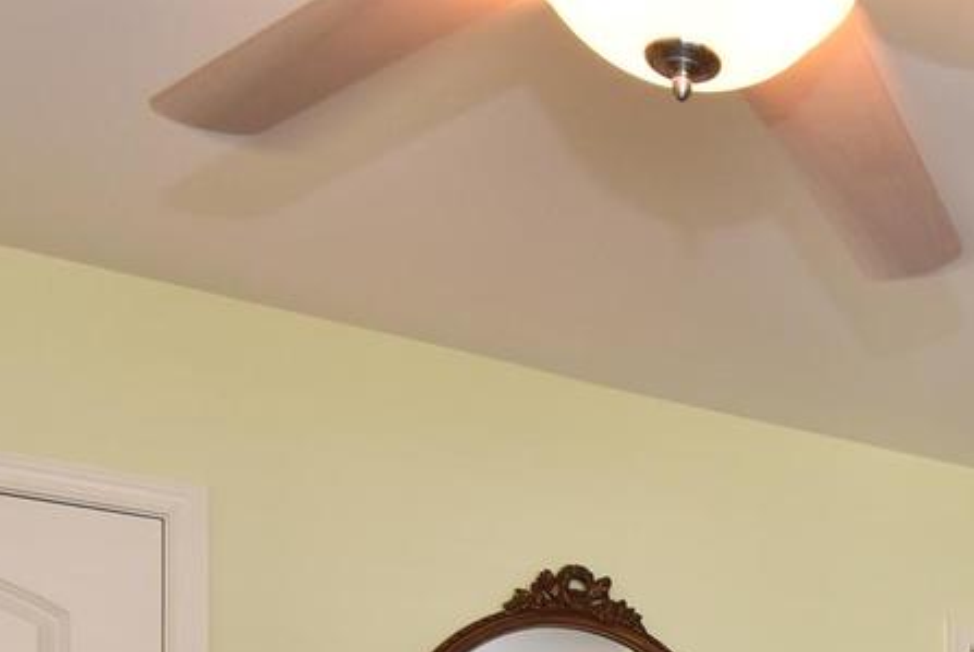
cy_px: 1047
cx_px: 1098
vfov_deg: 19.6
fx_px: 1571
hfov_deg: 30.4
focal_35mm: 58
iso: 800
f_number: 10
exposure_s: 1/60
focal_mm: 12
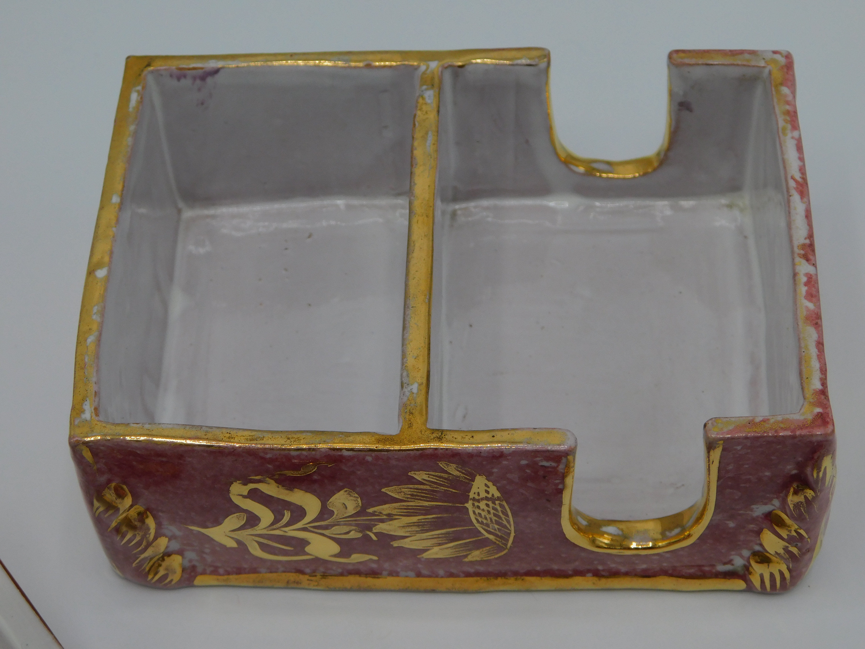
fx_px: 1649
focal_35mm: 66
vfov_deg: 22.3
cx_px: 432
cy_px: 324
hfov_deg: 29.4
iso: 125
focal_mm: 11.7
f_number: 4.2
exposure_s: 1/640
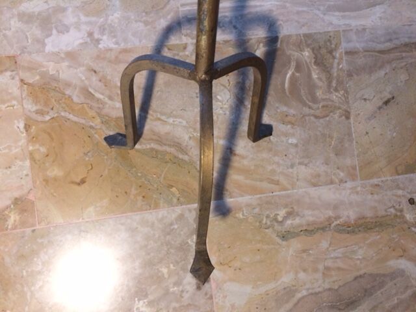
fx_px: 349
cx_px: 208
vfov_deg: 48.2
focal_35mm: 29
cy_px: 156
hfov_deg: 61.7
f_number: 2.2
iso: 160
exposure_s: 1/33
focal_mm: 4.15
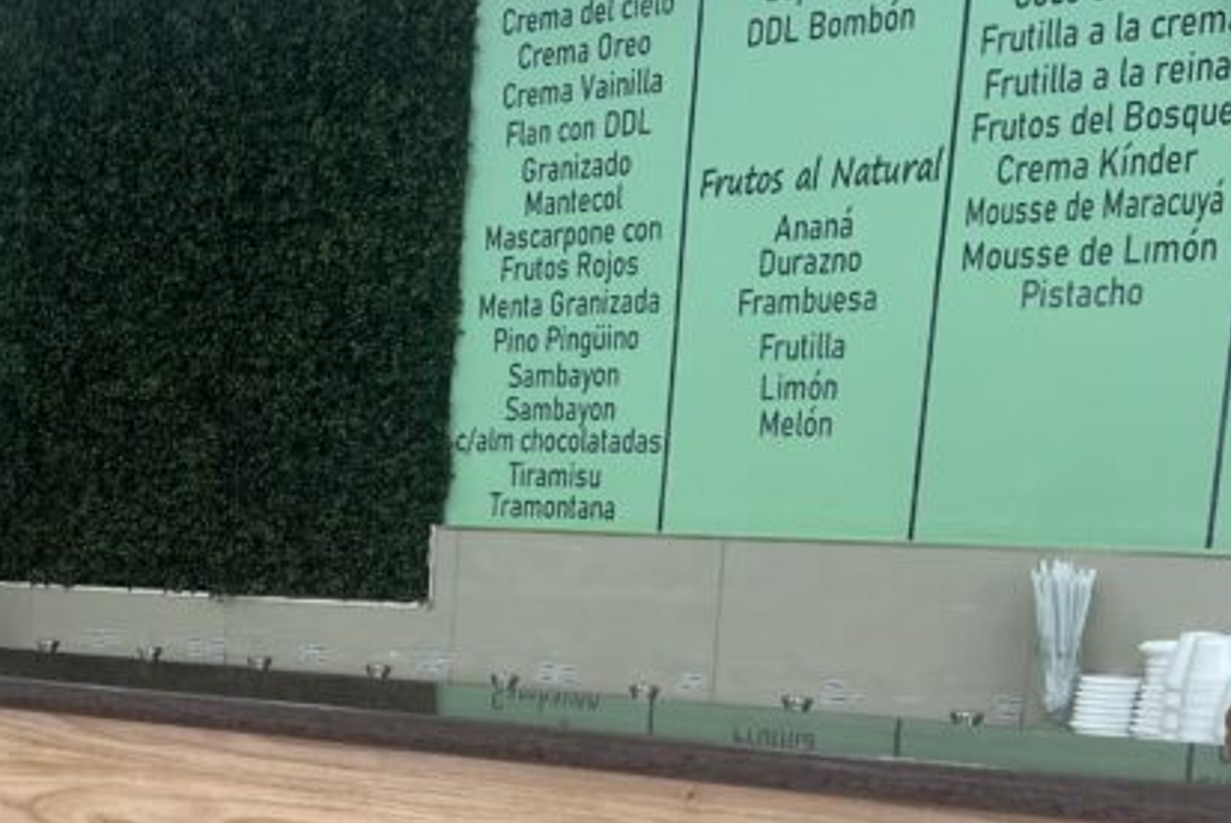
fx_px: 2293
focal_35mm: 67
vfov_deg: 19.7
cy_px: 832
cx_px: -253
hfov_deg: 26.6
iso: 40
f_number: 1.5
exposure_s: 1/121
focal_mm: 5.7
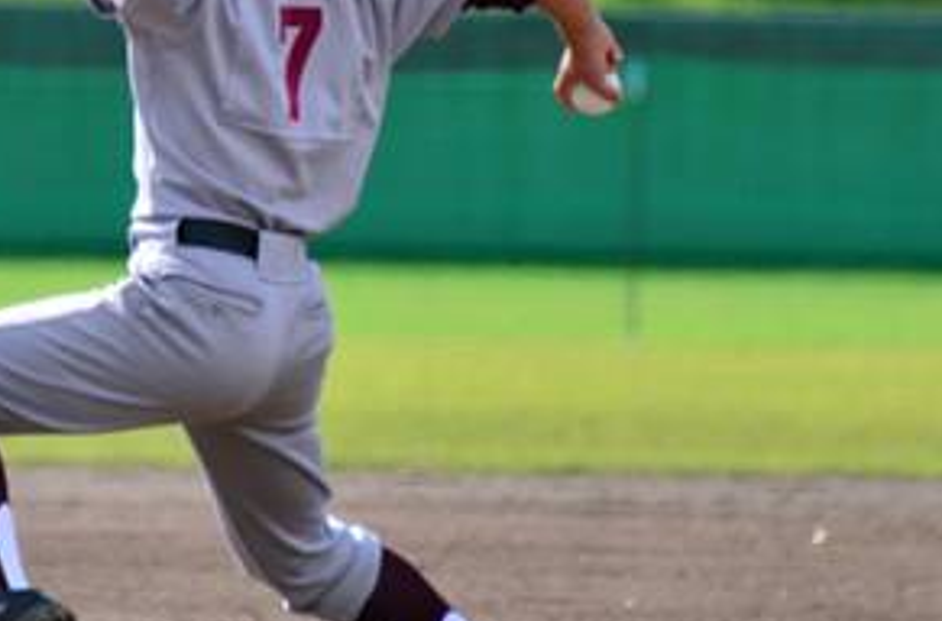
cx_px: 191
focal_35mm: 1239
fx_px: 32315
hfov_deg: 1.7
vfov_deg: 1.1
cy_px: 155
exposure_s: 1/1600
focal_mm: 300
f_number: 5.6
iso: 400
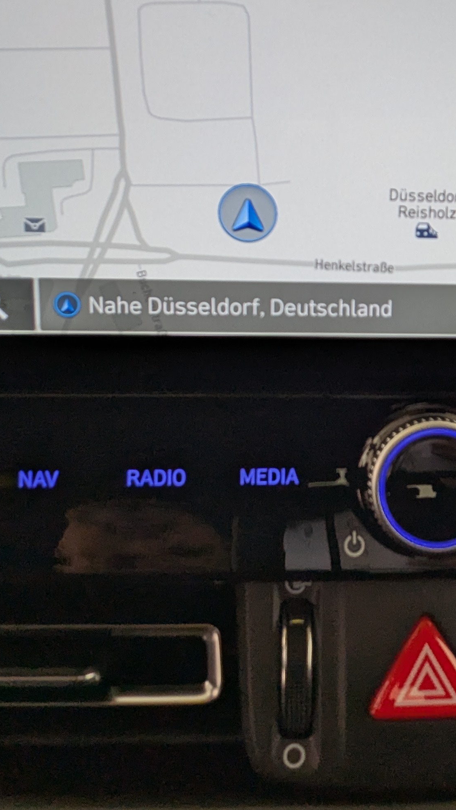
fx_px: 774
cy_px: 320
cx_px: 379
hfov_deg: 31.8
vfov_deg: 54.8
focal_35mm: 36
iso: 98
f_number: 2.2
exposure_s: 1/160
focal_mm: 2.35
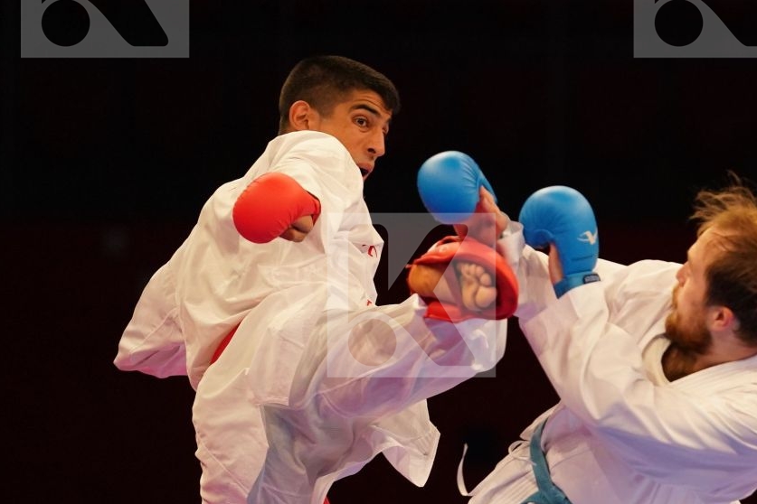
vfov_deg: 3.2
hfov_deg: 4.8
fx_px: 9041
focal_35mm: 430
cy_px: 295
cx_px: 718
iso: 3200
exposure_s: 1/1000
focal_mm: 200
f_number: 2.8
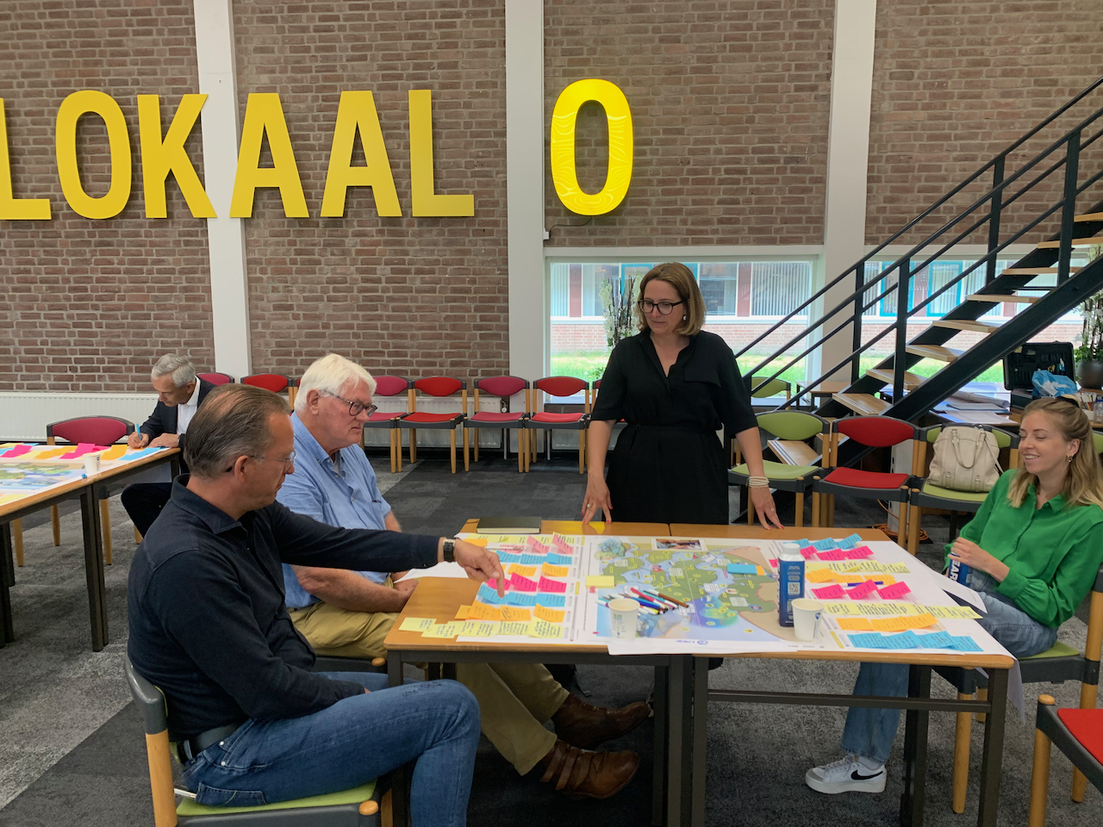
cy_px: 414
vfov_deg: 53.1
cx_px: 552
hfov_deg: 67.3
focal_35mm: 26
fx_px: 828
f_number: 1.8
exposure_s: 1/74
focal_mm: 4.25
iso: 100
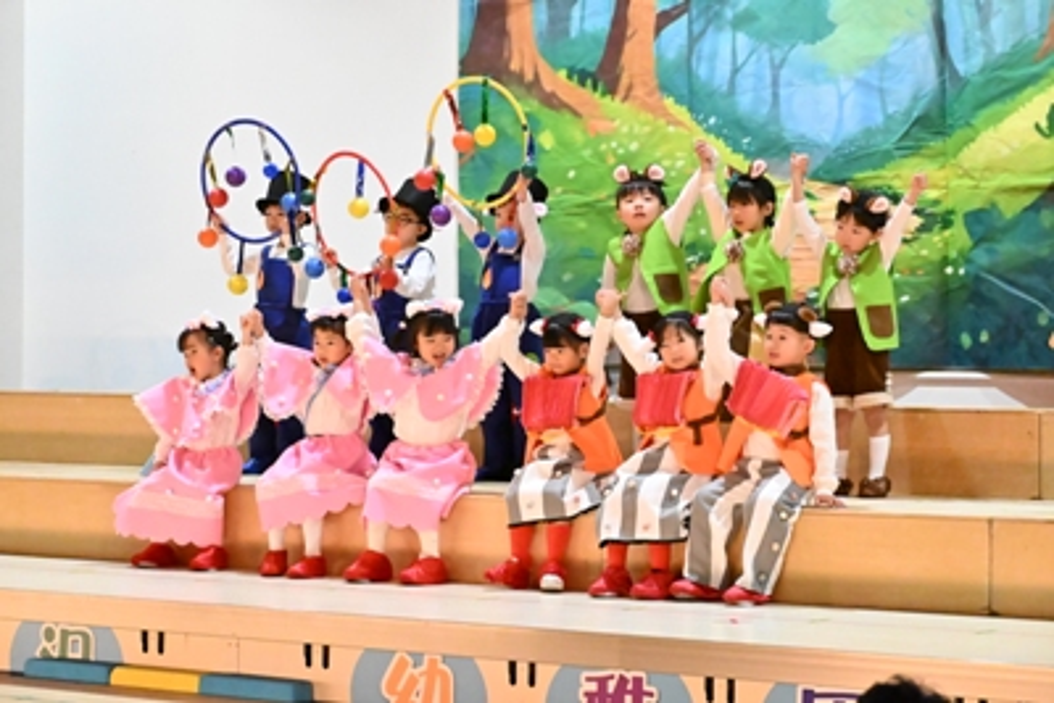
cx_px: 527
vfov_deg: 13.2
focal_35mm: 104
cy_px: 352
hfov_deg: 19.7
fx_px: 3031
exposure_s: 1/1250
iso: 25600
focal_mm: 69
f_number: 6.3
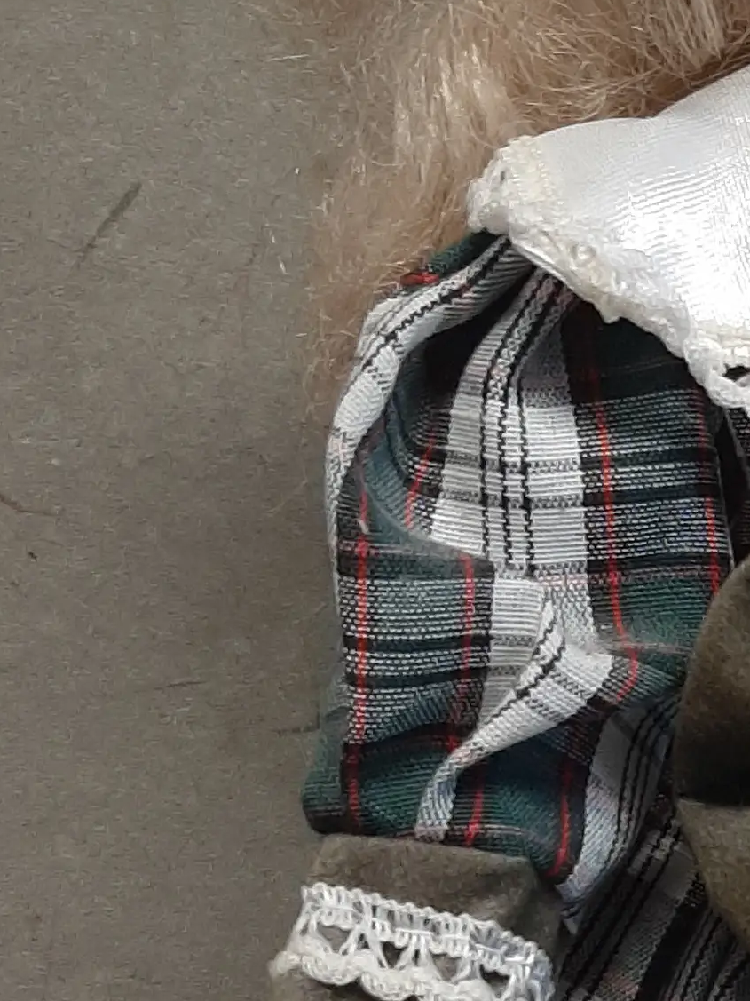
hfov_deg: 14.9
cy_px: 788
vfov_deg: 20.9
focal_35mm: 93
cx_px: 1086
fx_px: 2687
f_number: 1.7
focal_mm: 3.93
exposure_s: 1/50
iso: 80
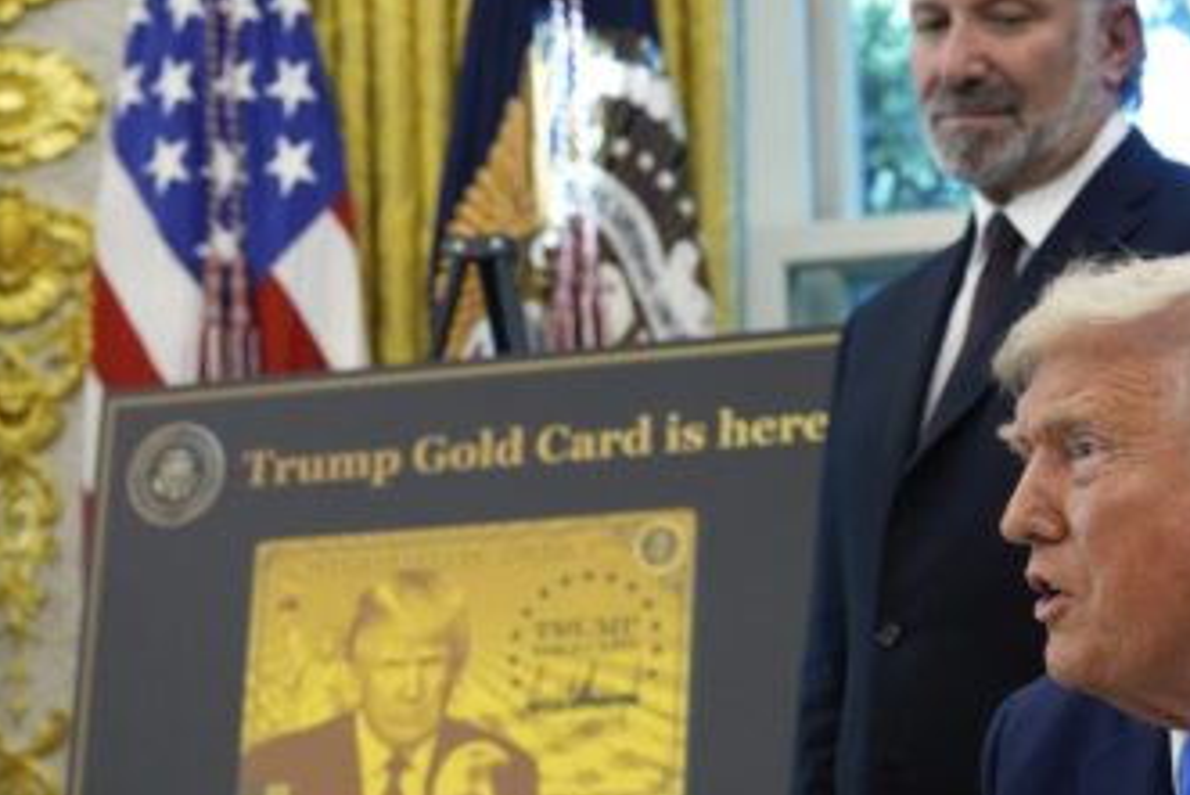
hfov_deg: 15.9
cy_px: 442
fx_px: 4266
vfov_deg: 10.6
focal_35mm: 129
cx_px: 719
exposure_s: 1/80
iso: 4000
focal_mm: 95
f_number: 7.1
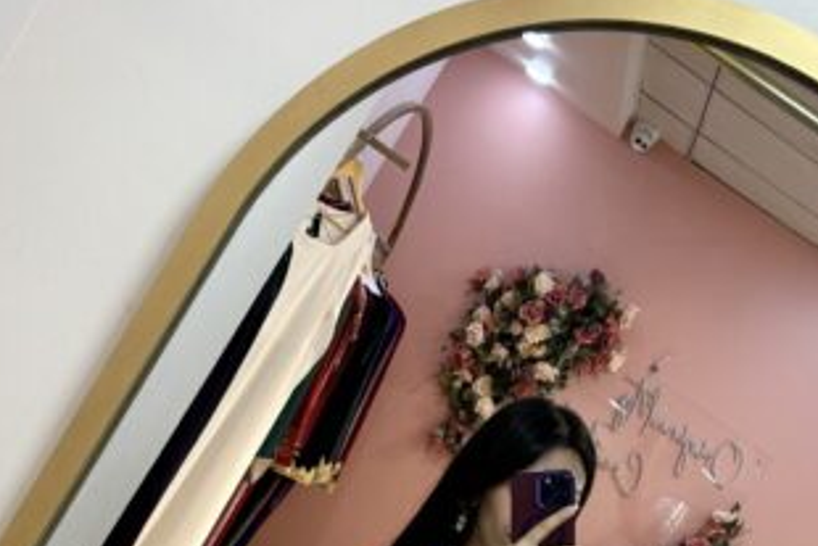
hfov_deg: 32.9
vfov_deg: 20.3
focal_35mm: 61
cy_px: 719
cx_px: 385
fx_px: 1387
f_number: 1.78
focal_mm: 6.86
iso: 50
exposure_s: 1/100
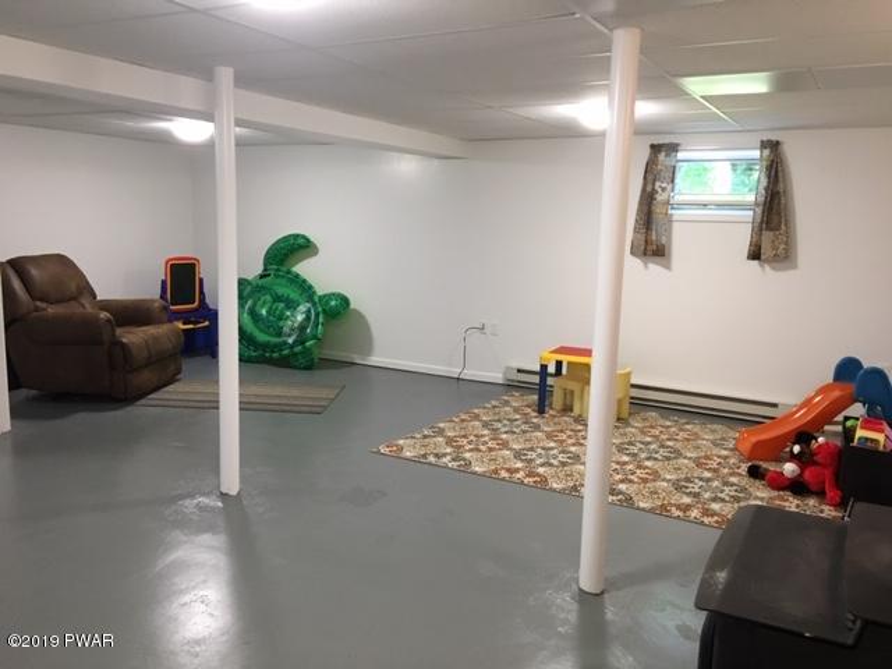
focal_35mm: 29
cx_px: 446
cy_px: 334
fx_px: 747
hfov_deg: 61.7
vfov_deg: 48.2
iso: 125
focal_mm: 4.15
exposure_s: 1/30
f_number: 2.2
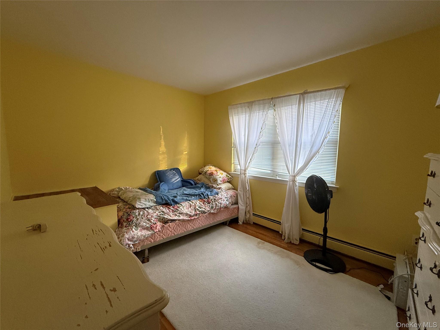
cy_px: 165
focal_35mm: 14
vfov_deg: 85.7
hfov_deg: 102.1
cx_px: 220
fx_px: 178
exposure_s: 1/60
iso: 400
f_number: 2.2
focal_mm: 2.22
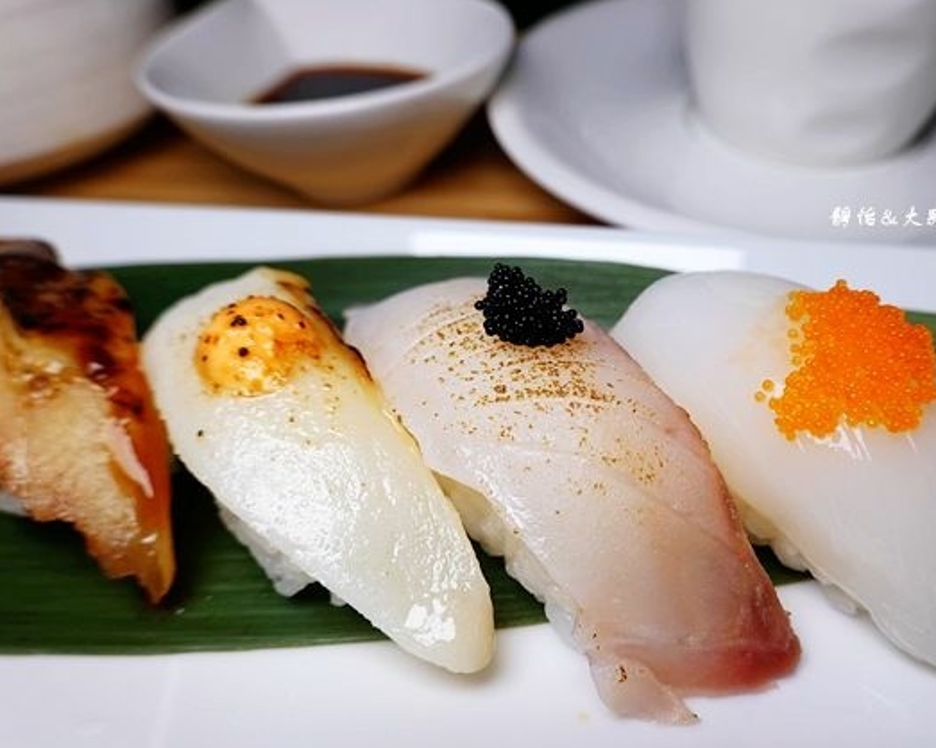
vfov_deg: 51.5
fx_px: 775
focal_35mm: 28
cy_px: 382
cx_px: 566
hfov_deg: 61.6
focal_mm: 9
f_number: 4
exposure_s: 1/200
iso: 125
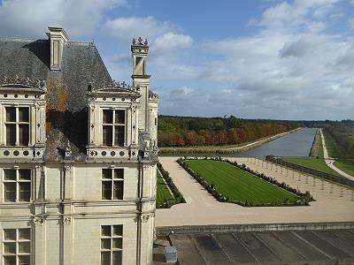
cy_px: 132
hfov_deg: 56.8
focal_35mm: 32
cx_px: 177
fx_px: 327
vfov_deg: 44.2
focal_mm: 5.4
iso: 100
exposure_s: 1/1300
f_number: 3.5
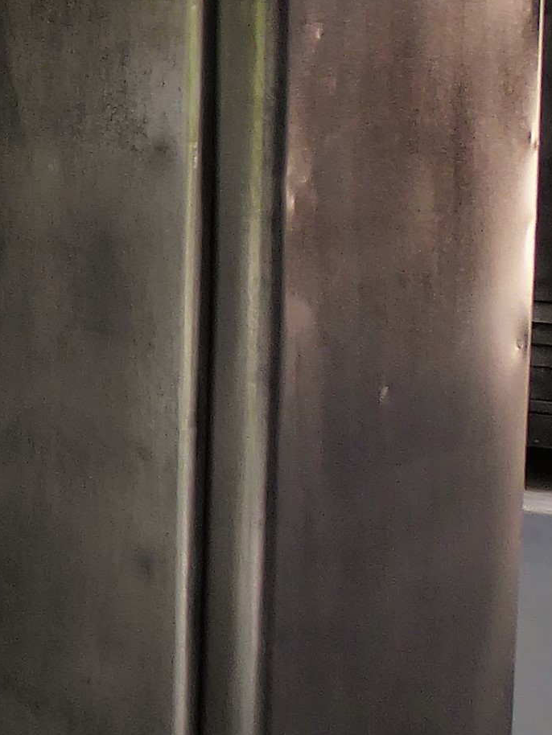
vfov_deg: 18.4
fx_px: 2231
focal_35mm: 105
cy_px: 48
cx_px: -265
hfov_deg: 13.3
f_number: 3.3
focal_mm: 4.3
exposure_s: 1/50
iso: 125
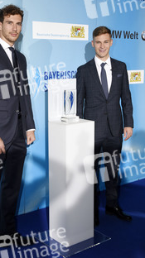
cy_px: 123
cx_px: 51
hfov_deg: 23.4
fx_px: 349
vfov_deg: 40.6
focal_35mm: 51
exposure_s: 1/125
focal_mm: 38
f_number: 6.3
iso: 800
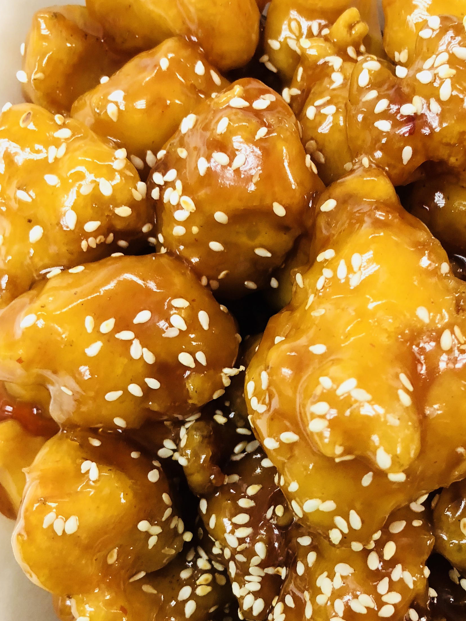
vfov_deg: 37.3
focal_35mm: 51
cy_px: 383
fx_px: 916
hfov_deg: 27.8
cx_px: 389
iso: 40
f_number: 1.8
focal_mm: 4
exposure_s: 1/15
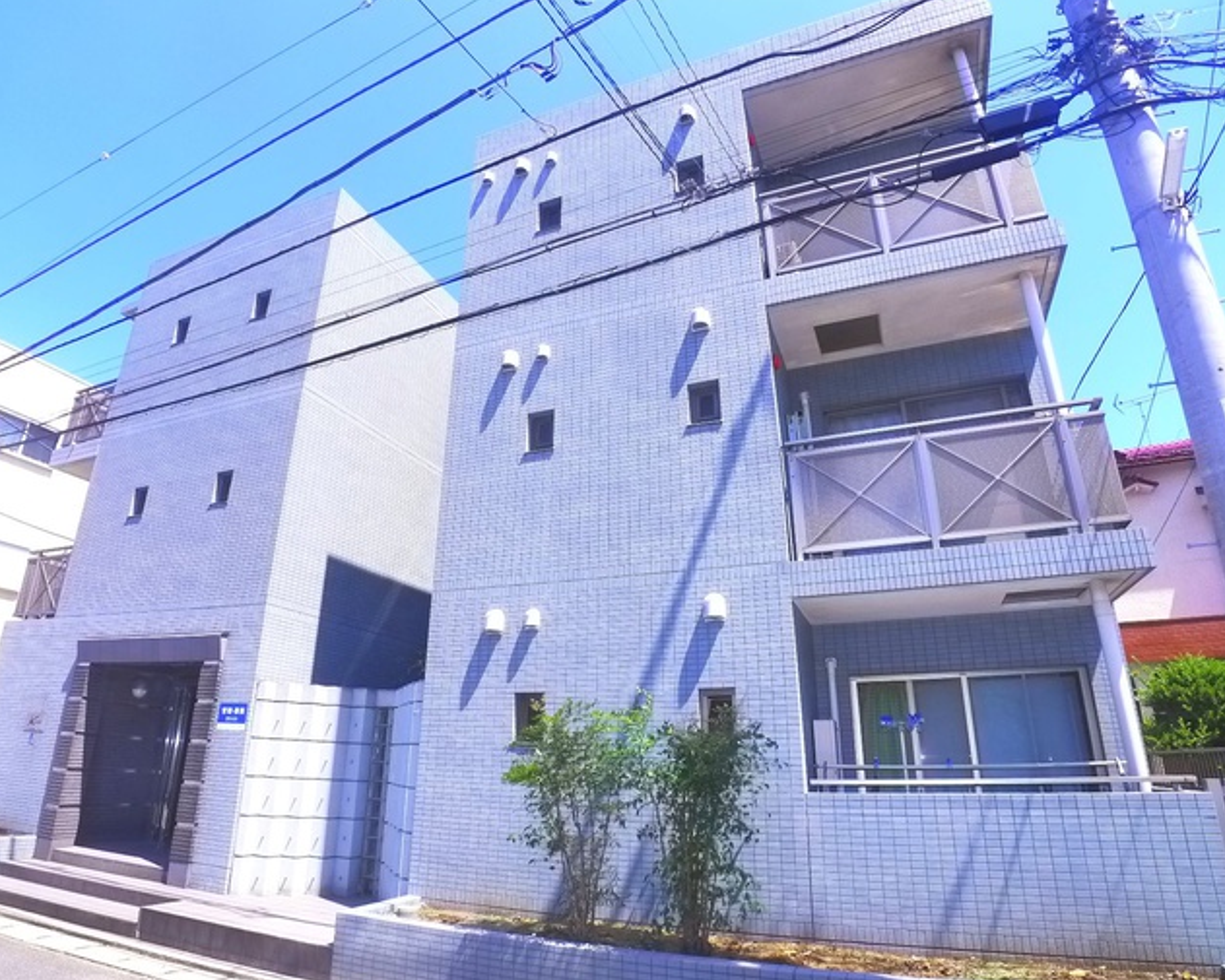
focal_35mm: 26
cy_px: 484
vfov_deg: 54.9
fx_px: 943
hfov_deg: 66.0
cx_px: 580
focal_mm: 5.1
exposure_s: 1/400
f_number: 3.2
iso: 400
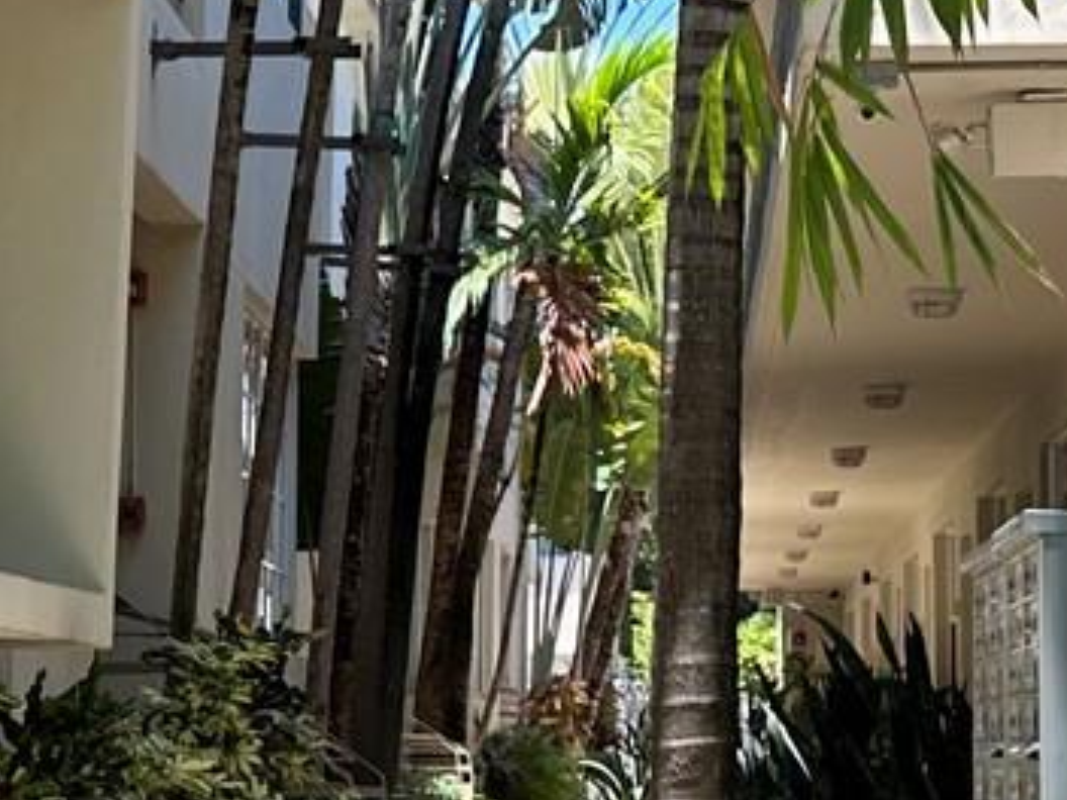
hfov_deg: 18.0
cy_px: 515
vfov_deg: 13.6
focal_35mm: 109
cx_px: 385
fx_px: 3360
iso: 80
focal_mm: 6.86
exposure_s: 1/672
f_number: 1.78
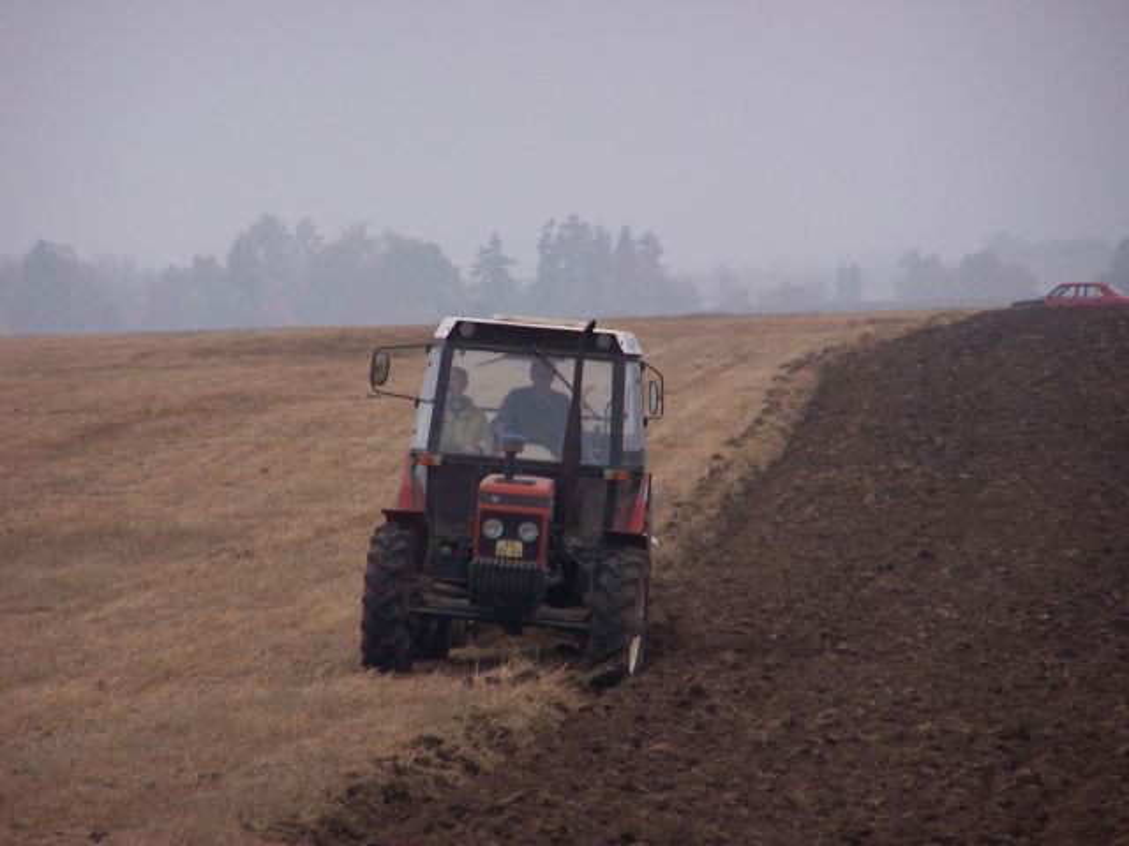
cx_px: 564
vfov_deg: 3.9
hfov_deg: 5.2
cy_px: 423
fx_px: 12394
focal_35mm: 380
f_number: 3.7
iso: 140
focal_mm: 63
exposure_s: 1/350
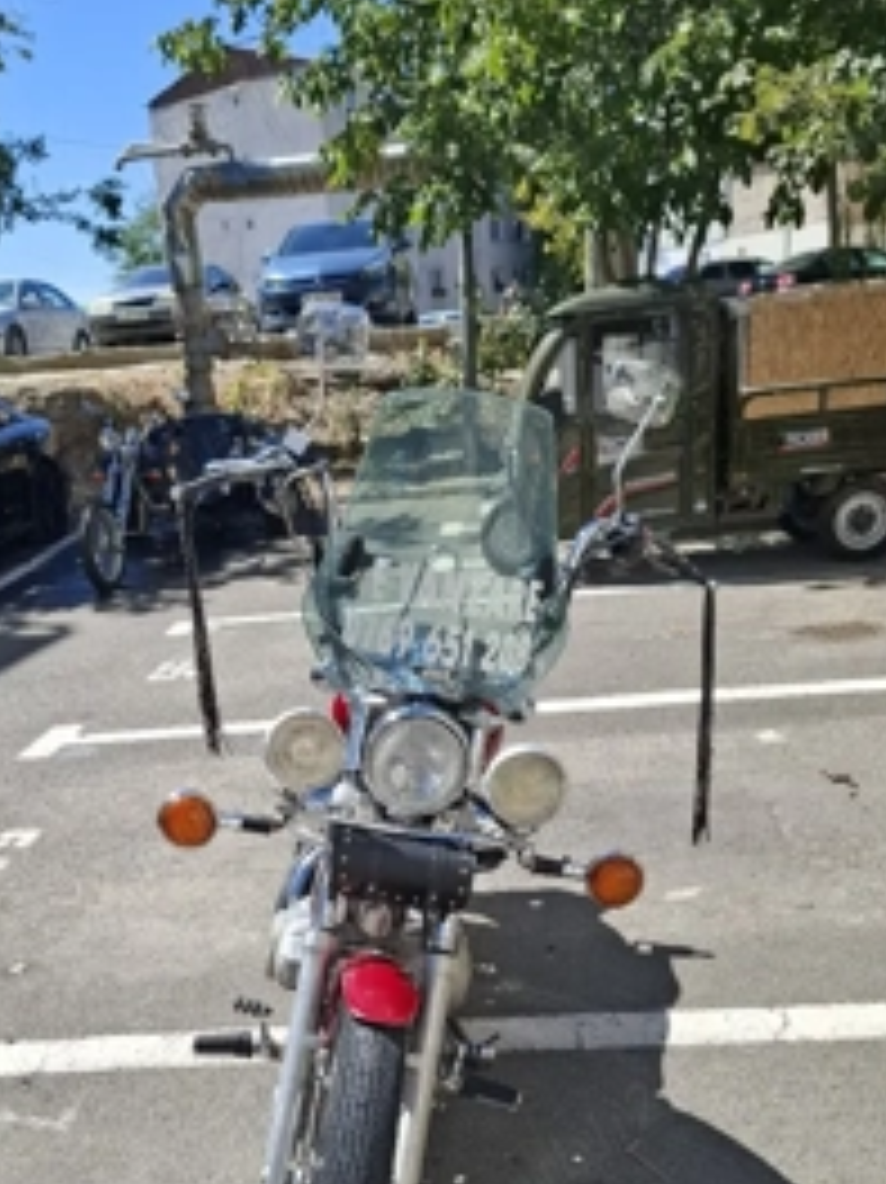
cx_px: 364
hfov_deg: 40.5
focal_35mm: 35
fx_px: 1195
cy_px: 824
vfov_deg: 51.3
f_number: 1.8
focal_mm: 5.54
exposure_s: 1/2000
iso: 50
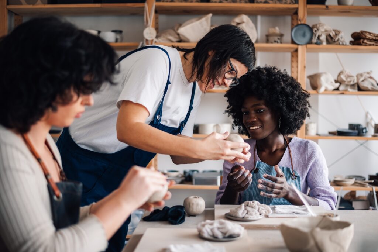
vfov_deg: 27.0
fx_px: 525
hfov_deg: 39.6
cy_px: 126
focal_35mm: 50
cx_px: 189
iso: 250
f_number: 1.8
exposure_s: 1/320
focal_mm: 50
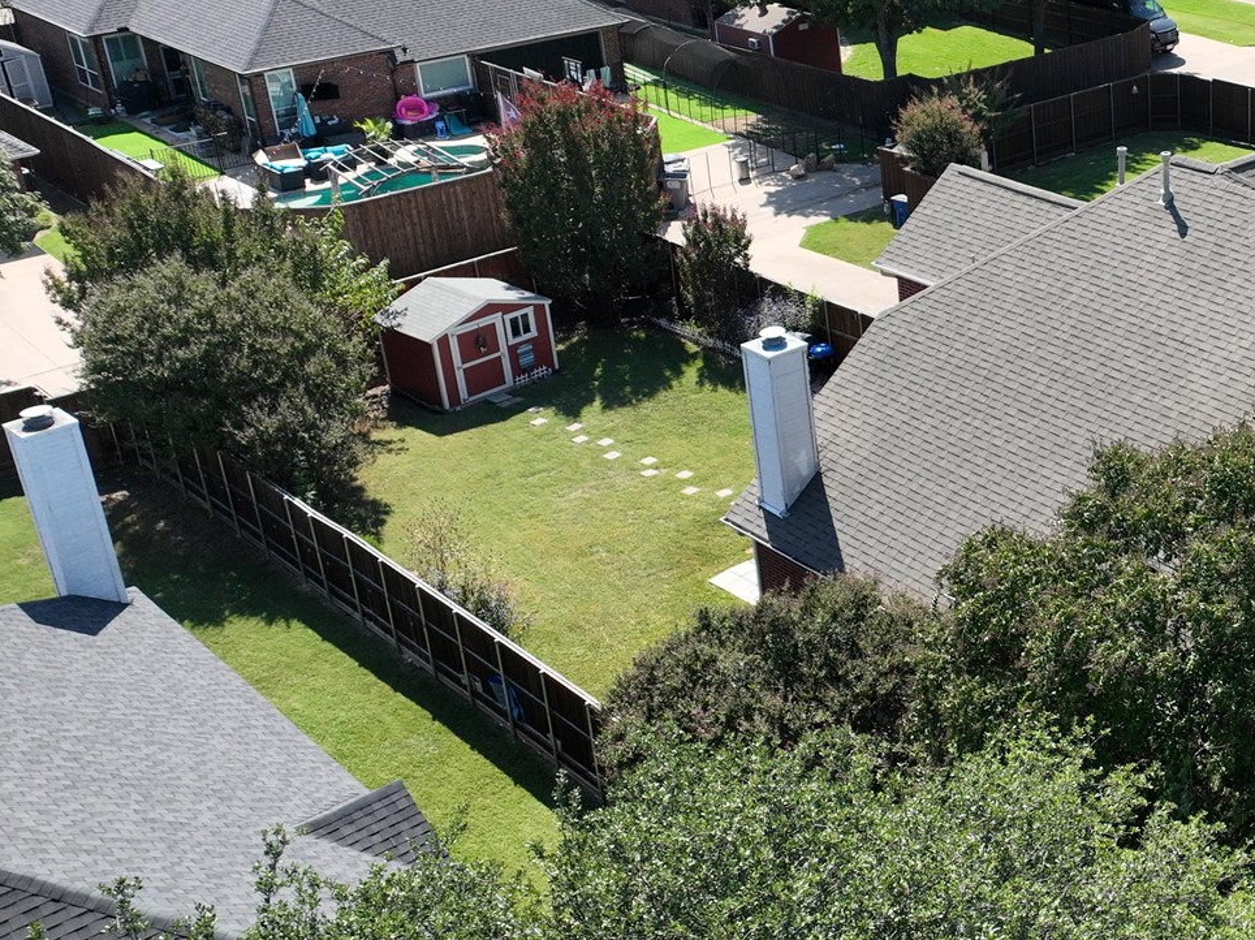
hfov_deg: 34.3
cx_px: 1245
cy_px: 396
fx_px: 1848
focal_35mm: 51
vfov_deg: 28.5
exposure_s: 1/2500
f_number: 2.8
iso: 270
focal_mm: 12.29
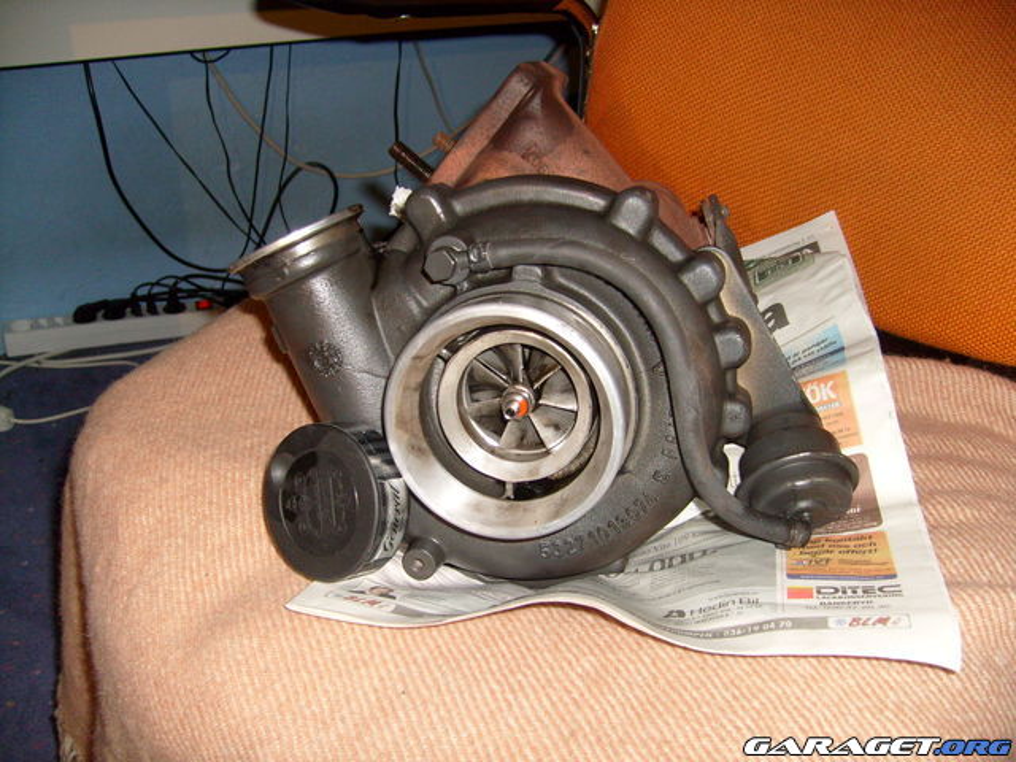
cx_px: 508
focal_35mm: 35
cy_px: 381
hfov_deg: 52.6
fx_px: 1027
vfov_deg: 40.7
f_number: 2.8
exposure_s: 1/45
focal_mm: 5.8
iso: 100
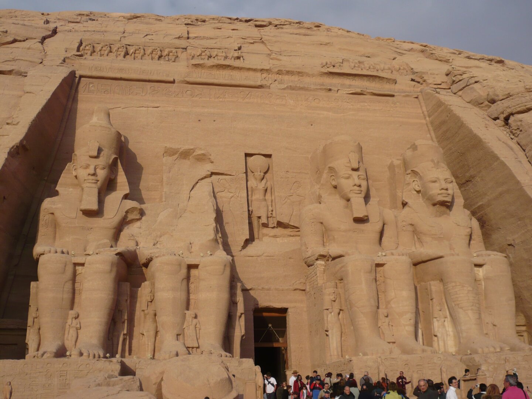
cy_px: 200
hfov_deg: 42.1
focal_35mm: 45
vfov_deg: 32.2
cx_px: 266
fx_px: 692
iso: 100
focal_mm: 7.5
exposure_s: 1/320
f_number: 9
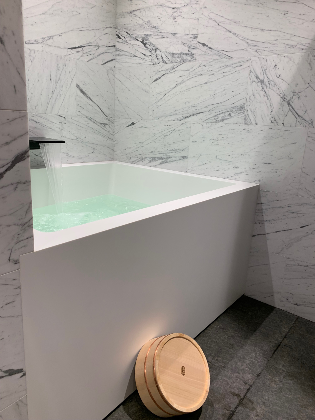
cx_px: 158
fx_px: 315
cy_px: 210
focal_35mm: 26
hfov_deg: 53.1
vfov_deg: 67.3
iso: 50
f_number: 1.8
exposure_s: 1/60
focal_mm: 4.25
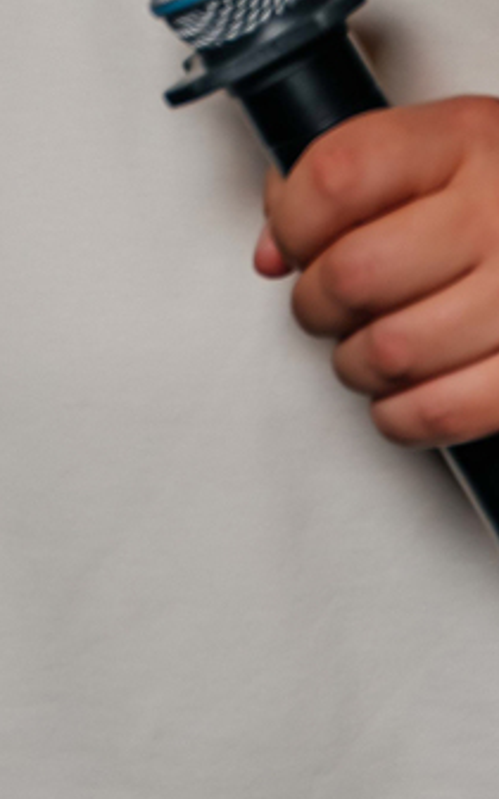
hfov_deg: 6.2
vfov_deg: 9.8
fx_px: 4569
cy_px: -202
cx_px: 184
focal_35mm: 210
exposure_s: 1/125
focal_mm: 36
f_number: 2.8
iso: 640
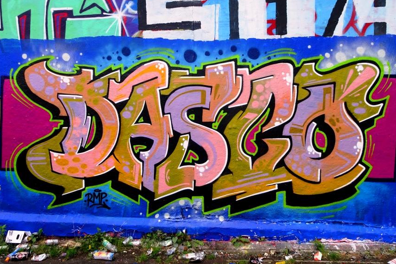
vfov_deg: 43.5
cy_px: 112
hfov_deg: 61.9
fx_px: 330
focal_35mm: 30
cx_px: 197
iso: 80
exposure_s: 1/320
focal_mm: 4.1
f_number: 3.5
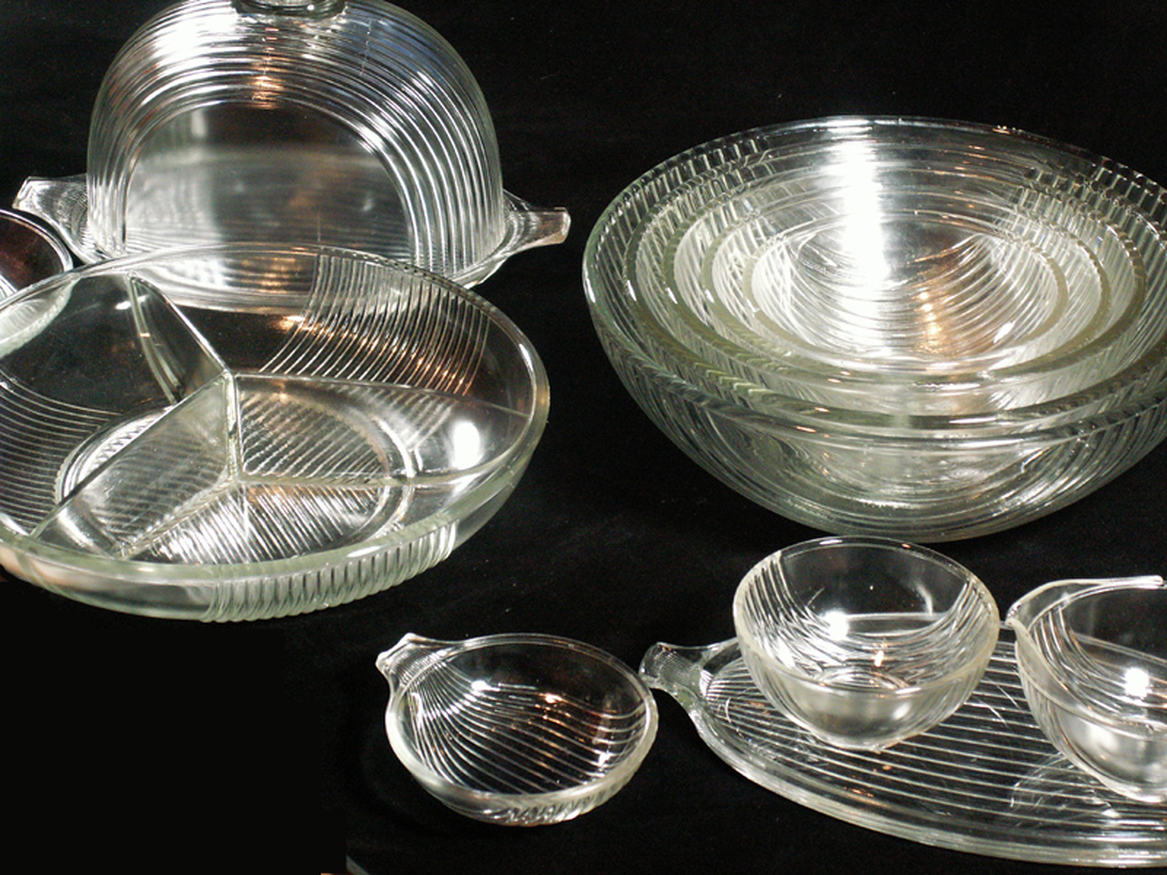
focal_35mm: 75
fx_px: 2528
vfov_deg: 19.6
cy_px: 438
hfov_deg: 26.0
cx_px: 584
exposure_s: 1/20
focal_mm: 12.46
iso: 160
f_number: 3.2
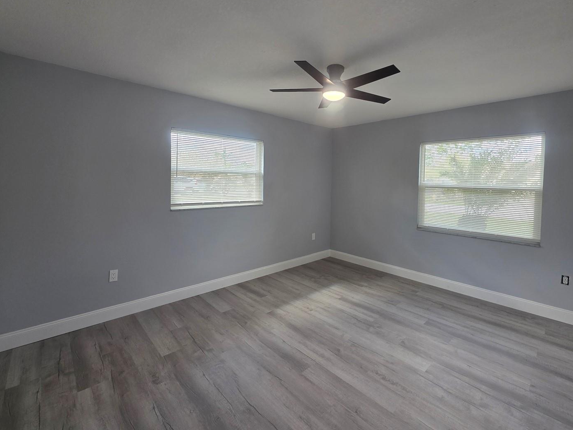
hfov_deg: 98.2
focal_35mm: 15
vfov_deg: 81.4
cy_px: 189
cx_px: 290
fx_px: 248
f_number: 1.9
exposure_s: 1/120
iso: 125
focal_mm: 2.2
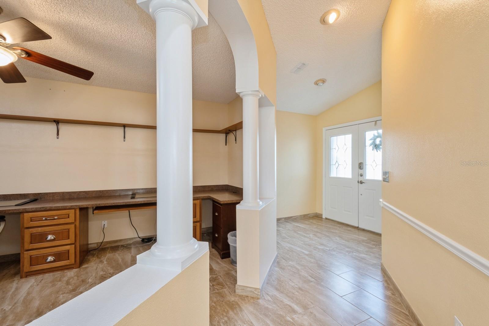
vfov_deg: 77.3
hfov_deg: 100.4
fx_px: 204
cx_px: 244
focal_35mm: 15
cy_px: 163
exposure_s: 1/5
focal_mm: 10
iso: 200
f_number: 8
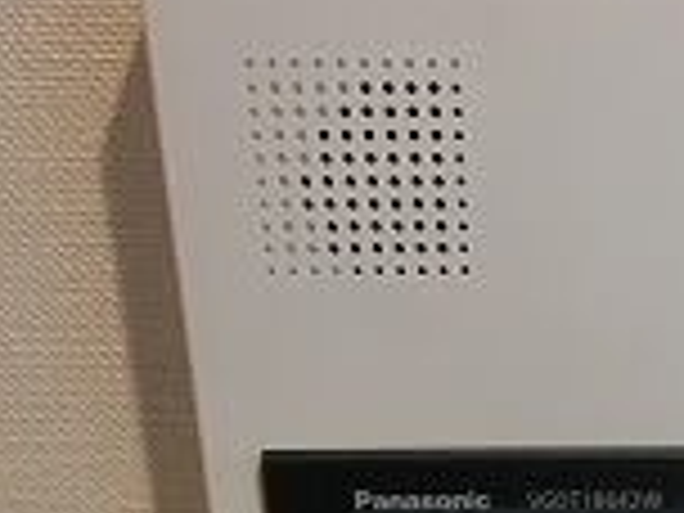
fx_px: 1403
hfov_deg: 26.1
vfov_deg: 19.2
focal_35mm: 71
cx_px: 670
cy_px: 655
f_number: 3
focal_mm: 4.24
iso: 800
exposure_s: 1/100
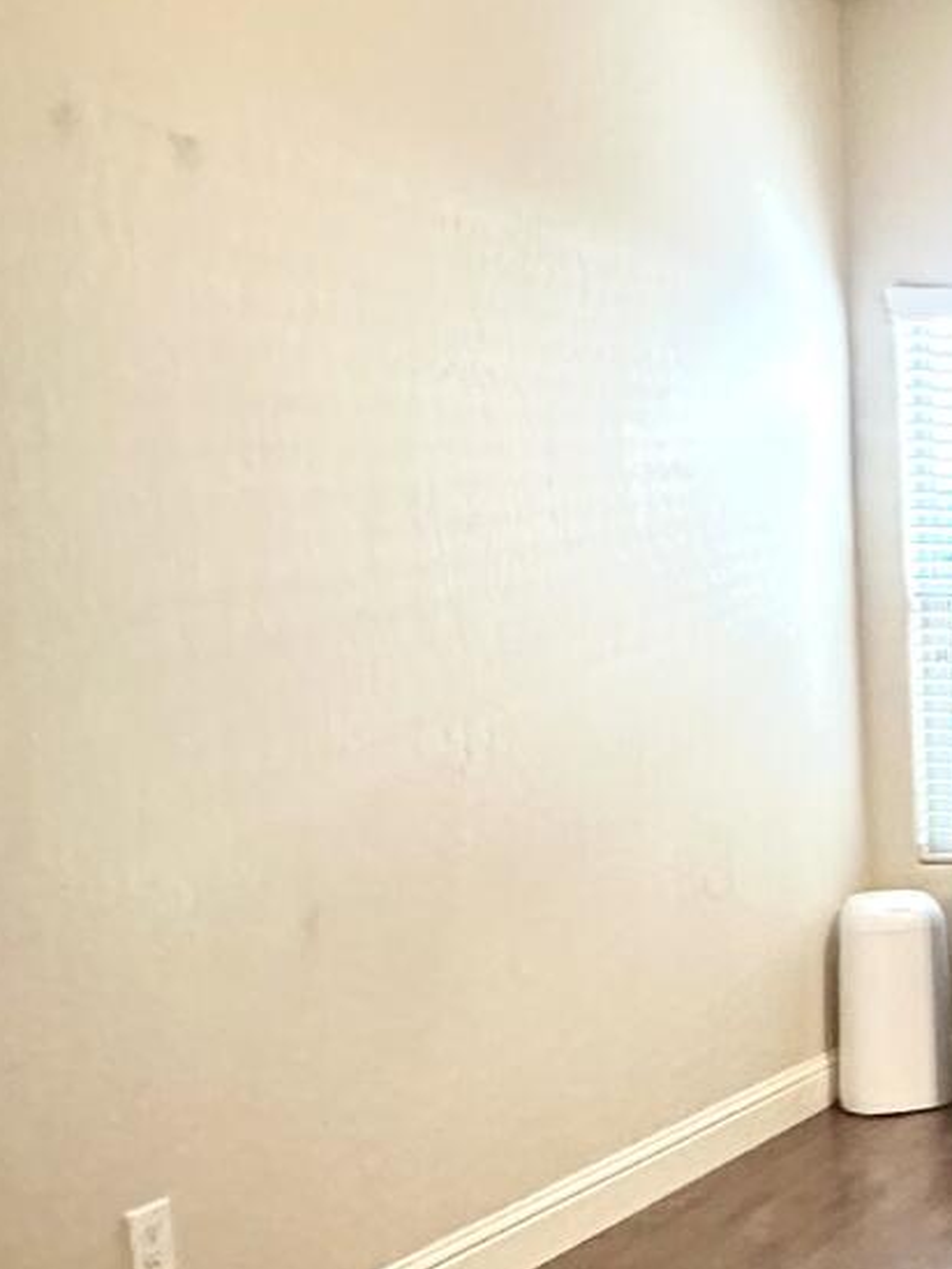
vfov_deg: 37.2
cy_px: 825
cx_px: 1719
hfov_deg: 20.3
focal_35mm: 51
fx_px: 1869
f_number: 2.2
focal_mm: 2.22
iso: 400
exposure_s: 1/60
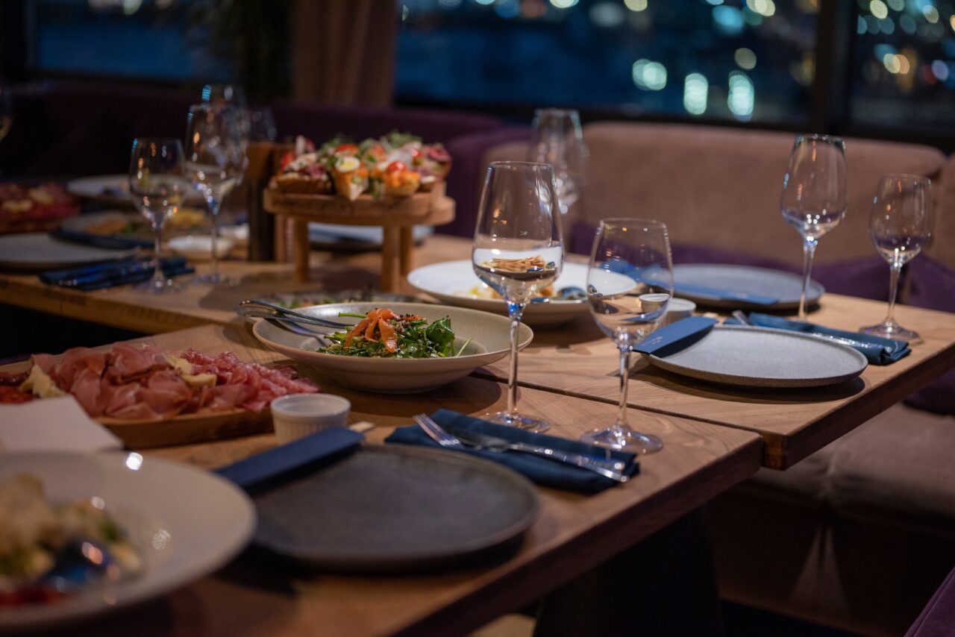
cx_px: 478
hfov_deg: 39.6
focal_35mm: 50
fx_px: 1327
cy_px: 318
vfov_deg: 27.0
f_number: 1.8
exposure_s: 1/125
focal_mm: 50
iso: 800
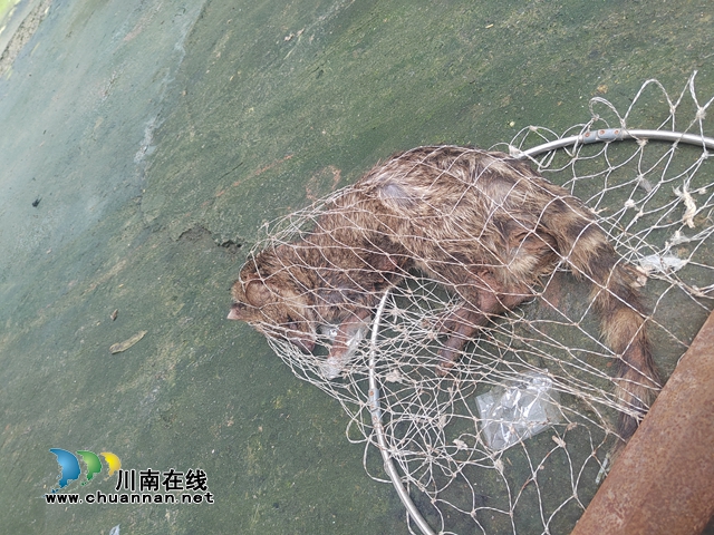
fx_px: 474
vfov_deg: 58.9
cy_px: 268
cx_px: 357
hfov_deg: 73.9
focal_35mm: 23
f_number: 1.9
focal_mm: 5.52
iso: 1009
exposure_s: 1/100
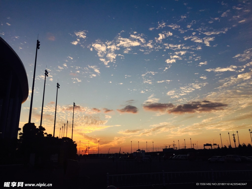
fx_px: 211
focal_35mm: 29
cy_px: 94
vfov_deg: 48.2
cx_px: 126
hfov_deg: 61.7
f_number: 2.2
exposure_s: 1/807
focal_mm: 4.15
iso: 32
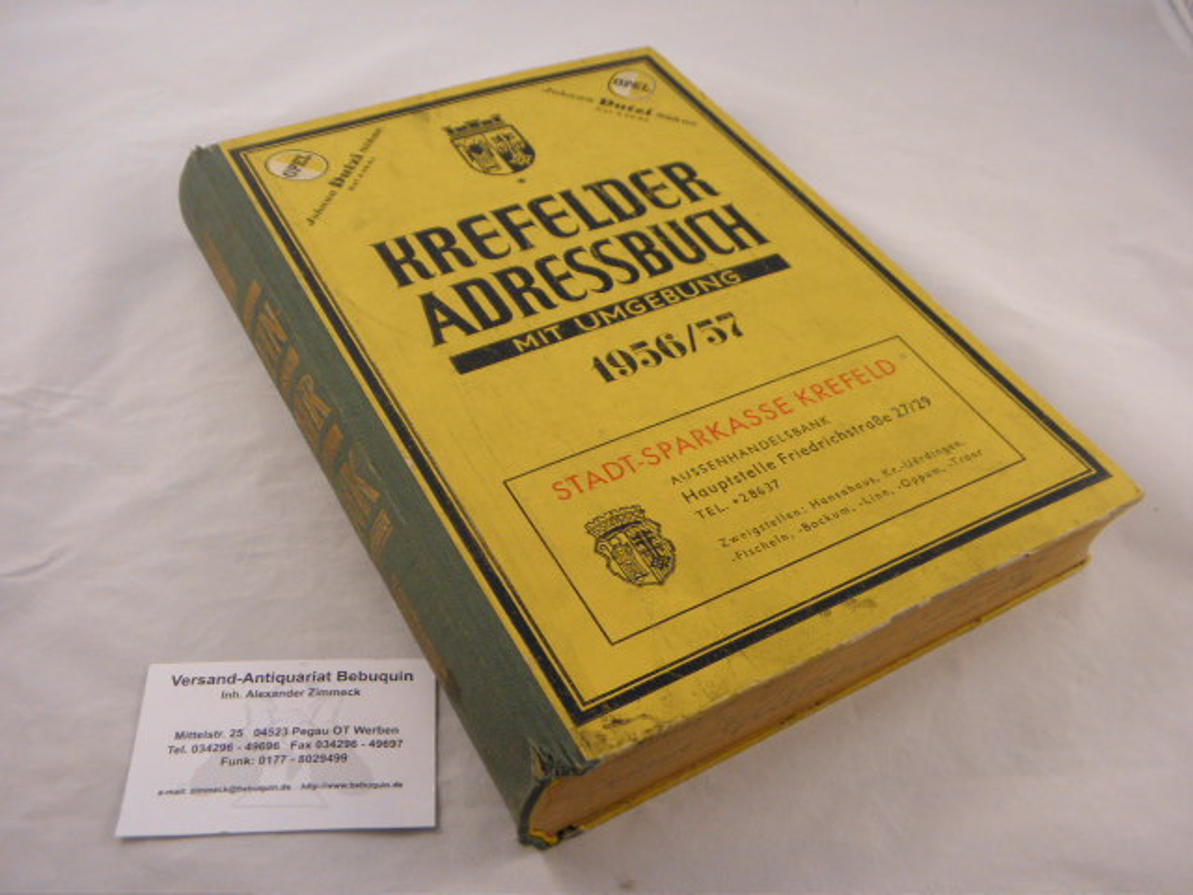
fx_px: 1172
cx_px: 596
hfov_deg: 54.0
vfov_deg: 41.8
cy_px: 448
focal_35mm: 34
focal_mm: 6.2
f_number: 3.7
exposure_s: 1/60
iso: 100
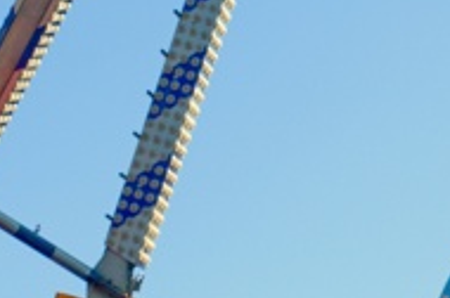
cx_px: 270
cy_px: 102
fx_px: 3269
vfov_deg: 5.2
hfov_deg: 7.9
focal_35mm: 262
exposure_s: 1/2000
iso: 320
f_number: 8
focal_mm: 48
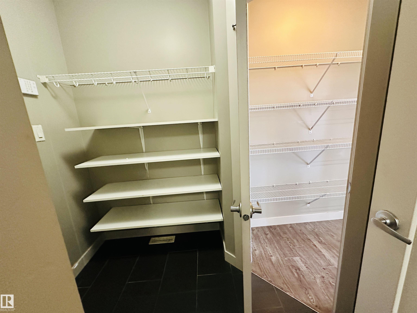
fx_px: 169
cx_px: 208
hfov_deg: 102.1
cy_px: 156
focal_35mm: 14
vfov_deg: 85.7
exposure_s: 1/60
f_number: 2.2
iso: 640
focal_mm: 2.22
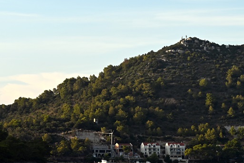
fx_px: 1207
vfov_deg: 7.7
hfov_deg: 11.5
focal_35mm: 178
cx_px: 81
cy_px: 36
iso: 160
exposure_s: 1/500
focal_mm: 70
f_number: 5.6
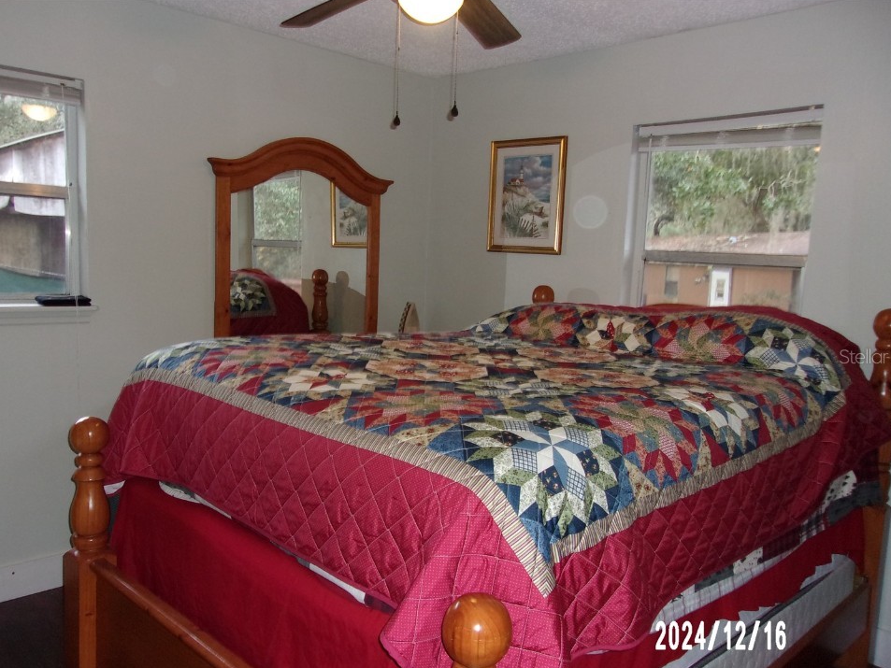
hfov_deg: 61.7
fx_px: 747
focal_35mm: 29
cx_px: 449
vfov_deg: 48.2
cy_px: 356
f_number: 3
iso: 200
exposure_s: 1/34
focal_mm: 4.9
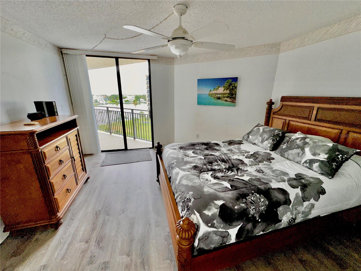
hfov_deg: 102.1
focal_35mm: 14
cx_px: 180
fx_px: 146
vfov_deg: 85.7
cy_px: 136
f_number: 2.2
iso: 40
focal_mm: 2.22
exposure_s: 1/209
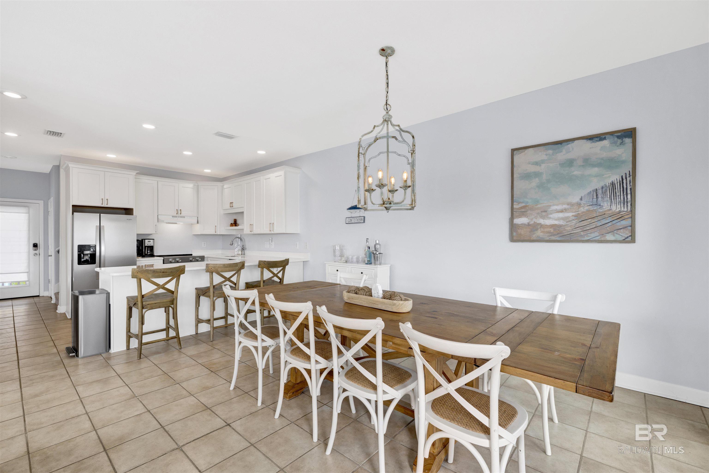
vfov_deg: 75.5
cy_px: 236
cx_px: 354
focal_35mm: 16
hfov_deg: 98.5
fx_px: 305
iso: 400
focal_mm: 15.5
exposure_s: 1/20
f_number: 11
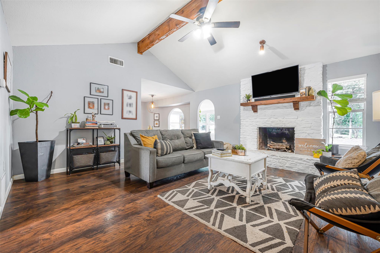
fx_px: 148
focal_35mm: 14
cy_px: 126
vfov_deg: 81.2
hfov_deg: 104.3
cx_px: 190
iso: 250
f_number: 11
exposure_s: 2
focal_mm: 14
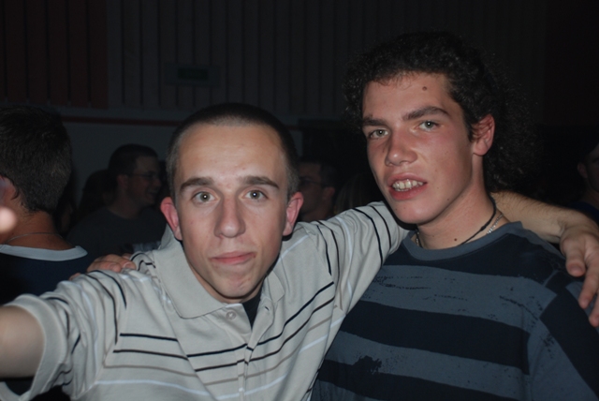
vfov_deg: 23.8
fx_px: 949
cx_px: 300
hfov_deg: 35.0
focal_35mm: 57
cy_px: 200
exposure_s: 1/60
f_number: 4.5
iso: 200
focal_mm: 38
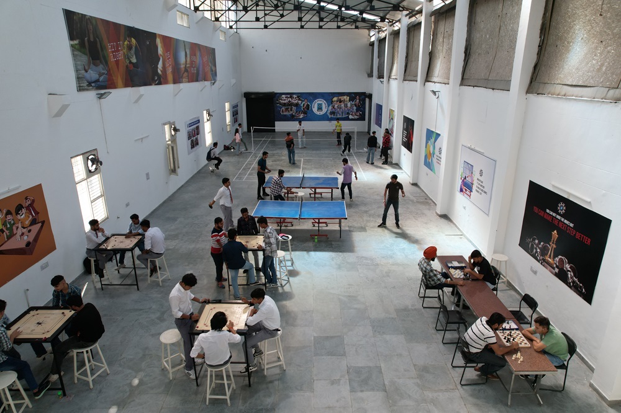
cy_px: 206
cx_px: 310
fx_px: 379
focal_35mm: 22
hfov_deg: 78.6
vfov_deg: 57.2
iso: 130
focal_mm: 8.38
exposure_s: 1/160
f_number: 2.8
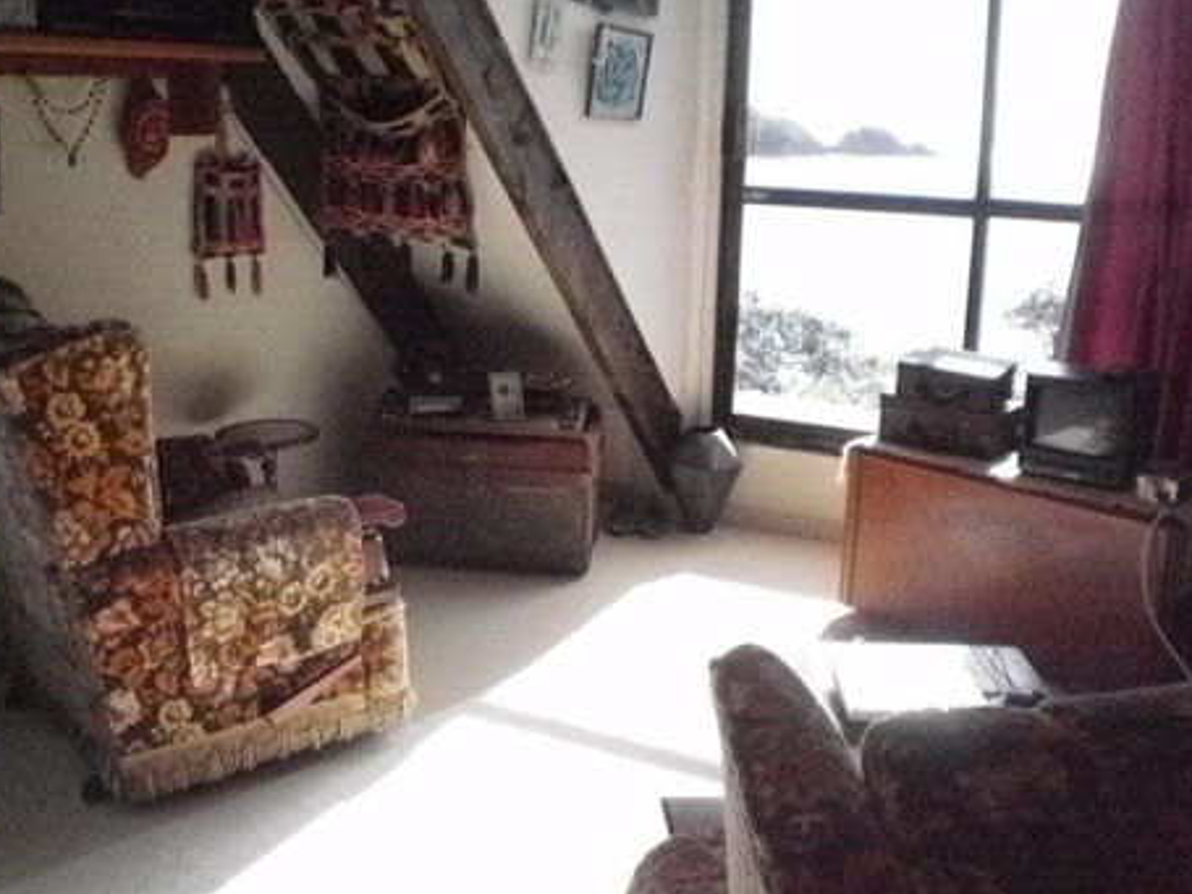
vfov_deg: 37.7
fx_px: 1308
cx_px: 592
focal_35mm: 38
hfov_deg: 49.0
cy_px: 425
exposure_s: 1/2000
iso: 1600
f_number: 4.6
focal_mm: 6.3
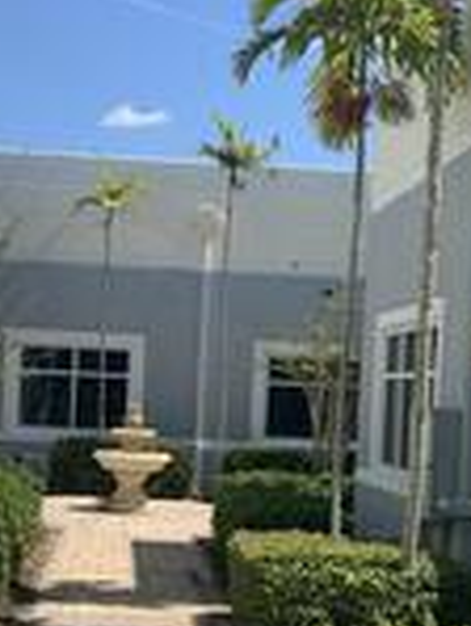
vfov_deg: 24.8
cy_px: 450
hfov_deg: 18.9
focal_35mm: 78
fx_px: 1413
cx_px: 164
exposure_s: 1/2058
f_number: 1.8
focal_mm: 3
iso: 16
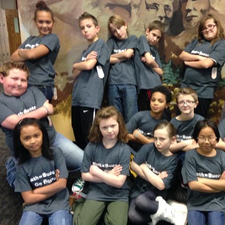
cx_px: 137
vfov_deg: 41.9
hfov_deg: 41.6
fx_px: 294
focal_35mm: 40
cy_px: 114
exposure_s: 1/15
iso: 400
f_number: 2.4
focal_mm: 4.12
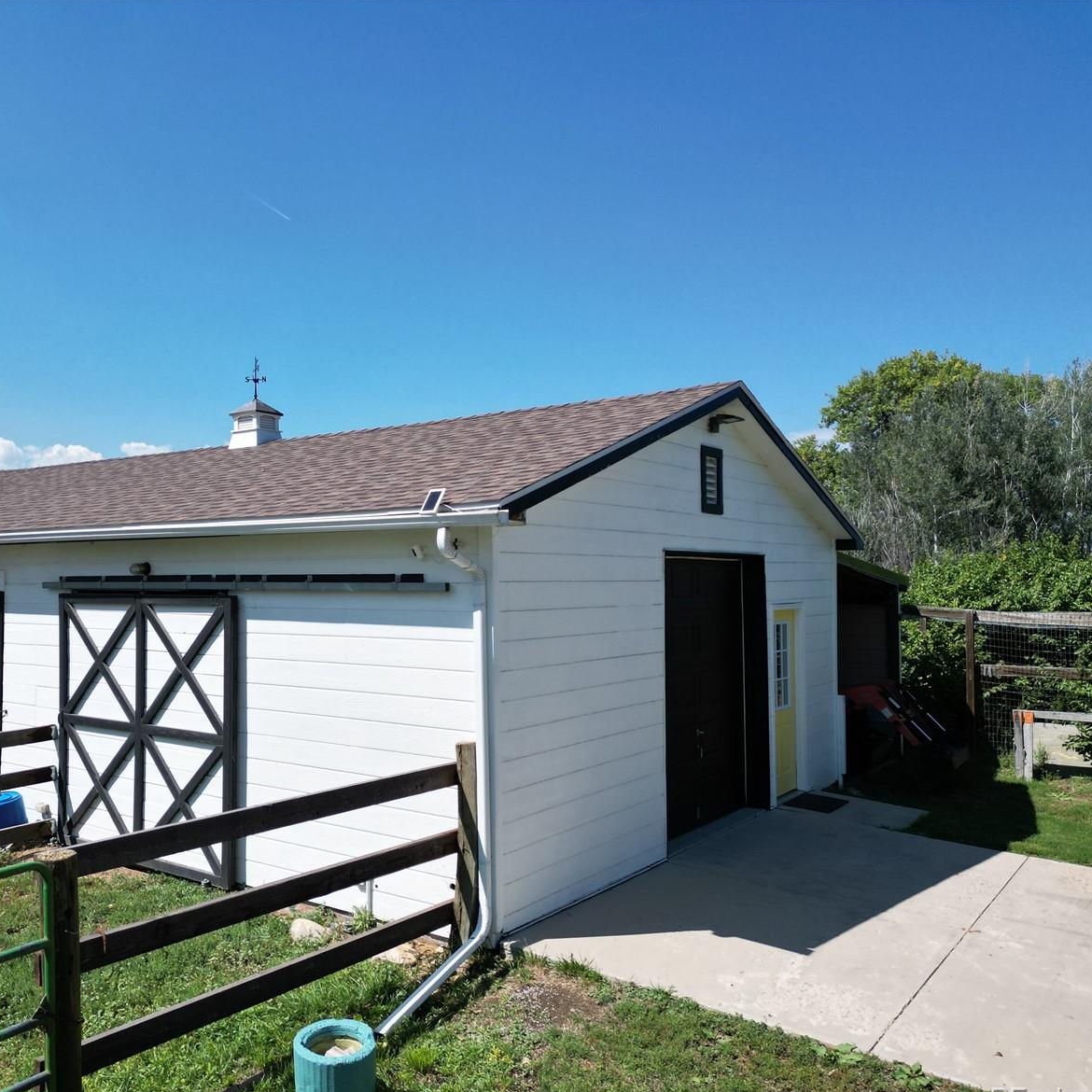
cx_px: 395
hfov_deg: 54.8
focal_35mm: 29
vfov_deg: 55.6
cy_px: 557
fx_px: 1035
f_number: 1.7
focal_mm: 6.72
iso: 200
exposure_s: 1/4000
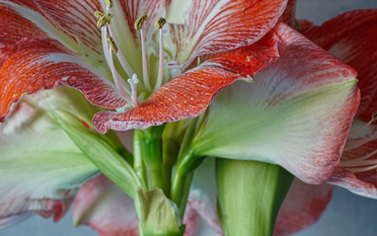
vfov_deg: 7.7
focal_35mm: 170
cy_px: 91
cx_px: 154
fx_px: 1748
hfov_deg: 12.3
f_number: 13
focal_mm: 90
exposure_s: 1/1.43
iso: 100
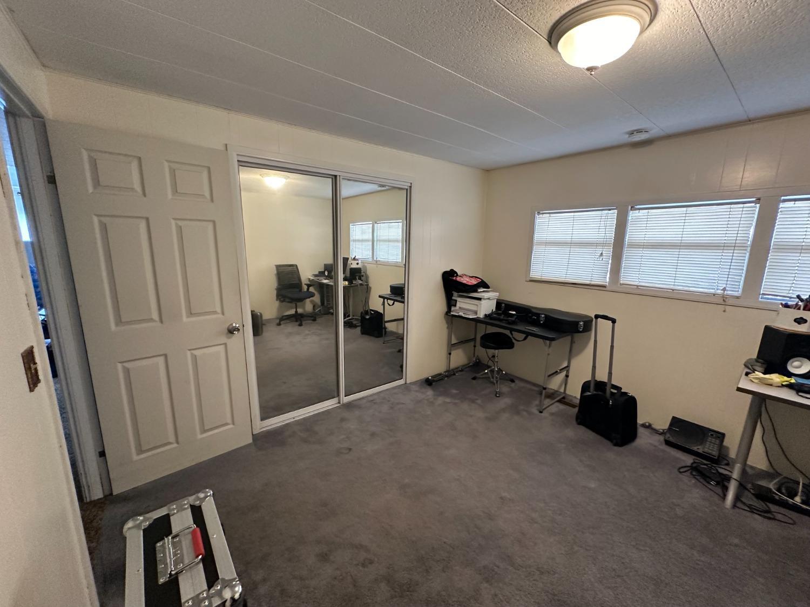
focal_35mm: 14
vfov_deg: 85.7
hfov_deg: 102.1
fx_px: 328
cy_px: 304
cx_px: 405
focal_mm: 2.22
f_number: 2.2
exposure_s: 1/60
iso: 400
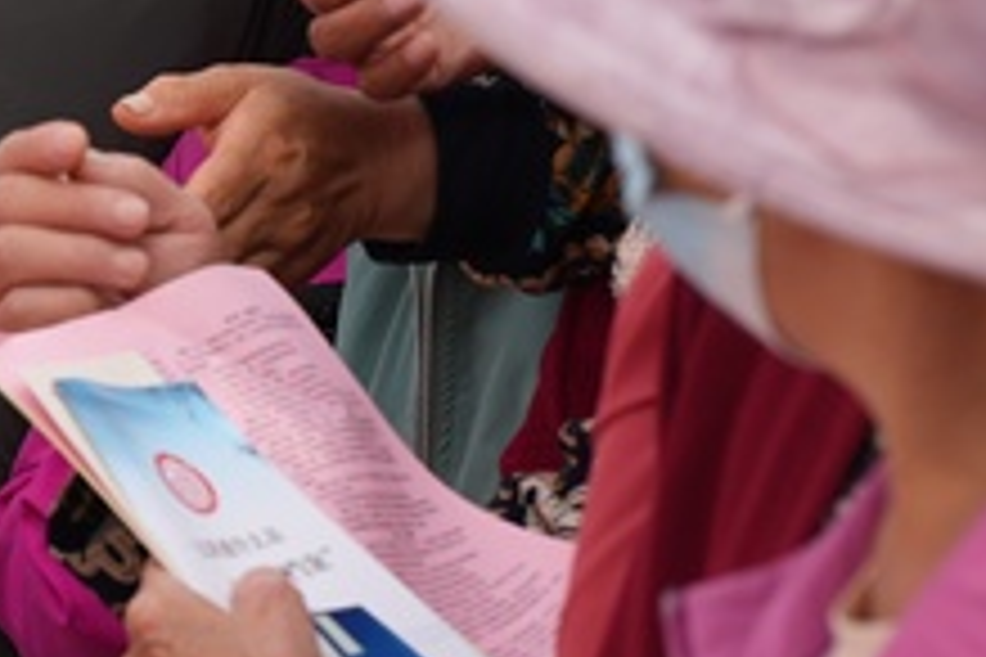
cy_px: 418
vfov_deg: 5.0
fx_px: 7504
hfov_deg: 7.4
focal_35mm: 274
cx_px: -338
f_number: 4.5
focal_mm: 50
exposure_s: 1/320
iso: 100
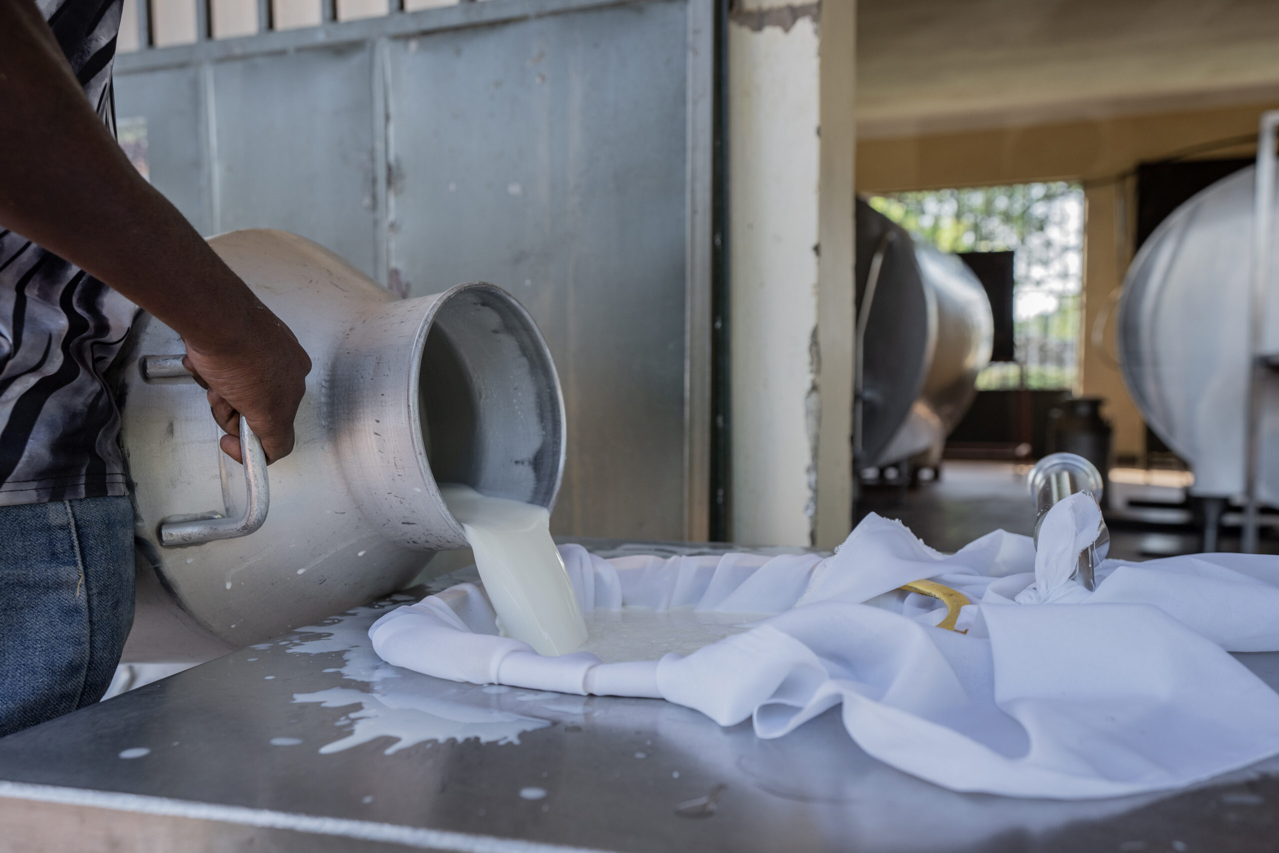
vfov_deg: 37.9
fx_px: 1243
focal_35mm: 35
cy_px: 426
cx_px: 640
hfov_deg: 54.4
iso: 500
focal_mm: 35
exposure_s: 1/320
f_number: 4
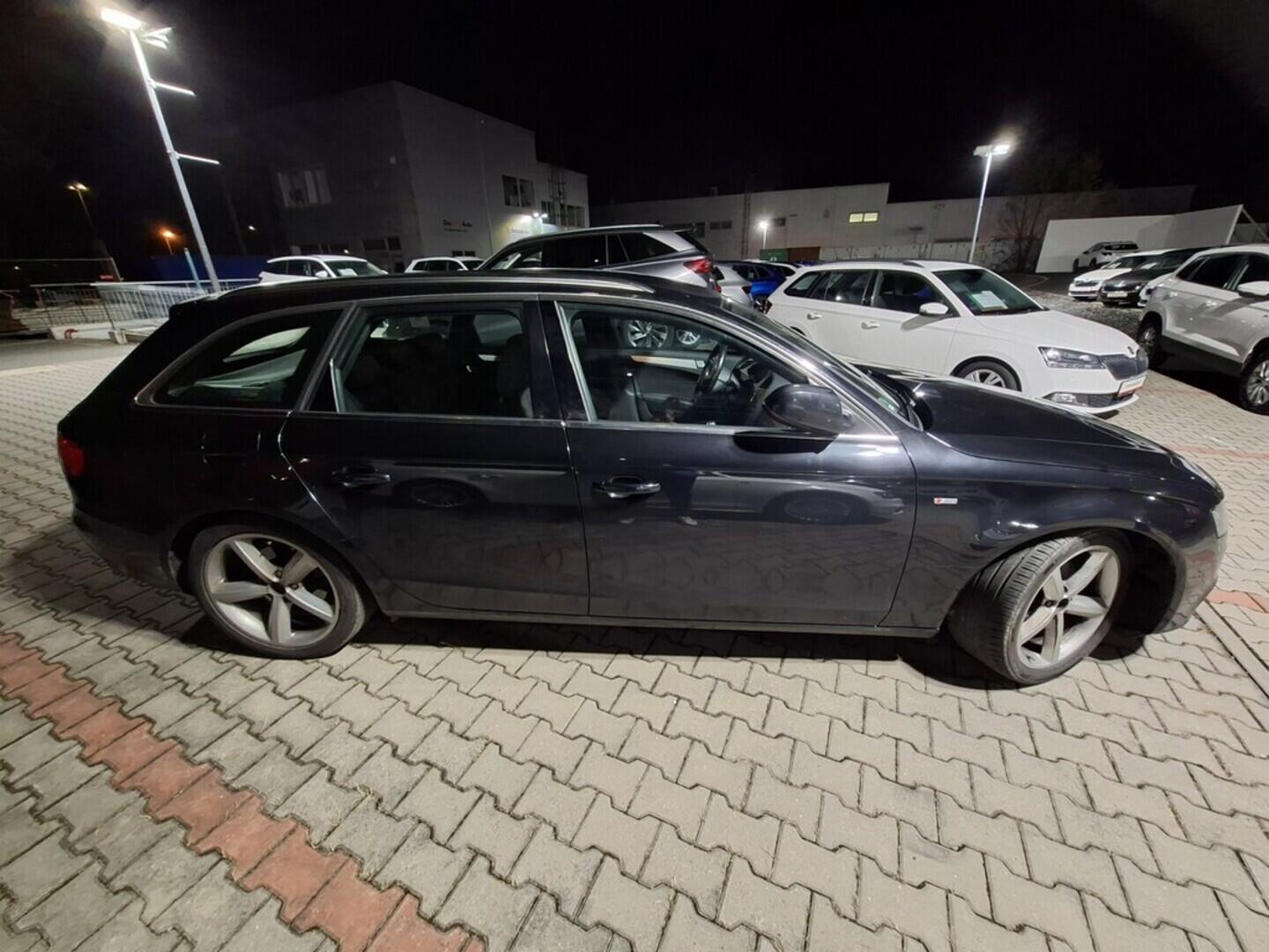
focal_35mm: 13
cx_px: 634
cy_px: 476
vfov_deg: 89.9
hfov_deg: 106.2
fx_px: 477
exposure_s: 1/25
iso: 250
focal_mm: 1.74
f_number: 2.2
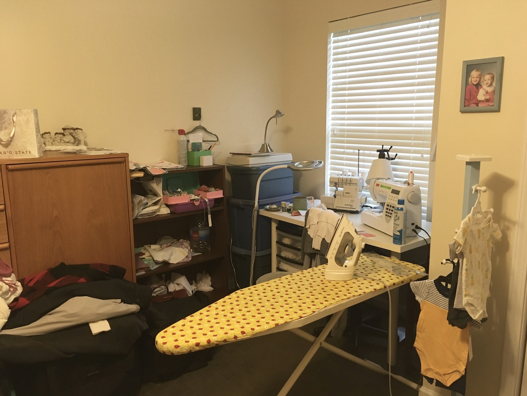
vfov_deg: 48.2
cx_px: 264
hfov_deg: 61.7
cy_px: 198
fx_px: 442
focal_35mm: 29
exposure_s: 1/24
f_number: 2.2
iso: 200
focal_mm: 4.15
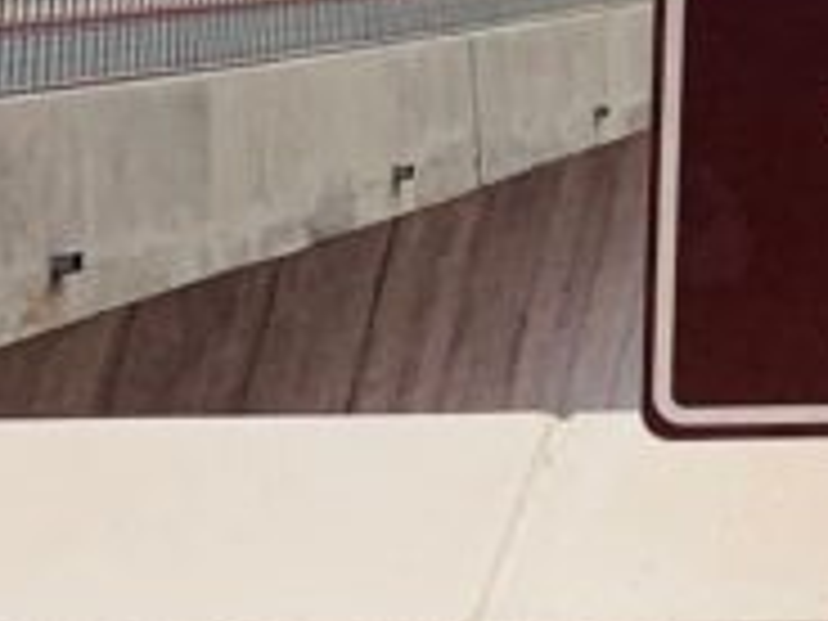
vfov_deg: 8.5
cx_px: 2151
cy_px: -346
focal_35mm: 170
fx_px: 4066
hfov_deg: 9.9
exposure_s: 1/2994
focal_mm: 4.25
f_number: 1.8
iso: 25
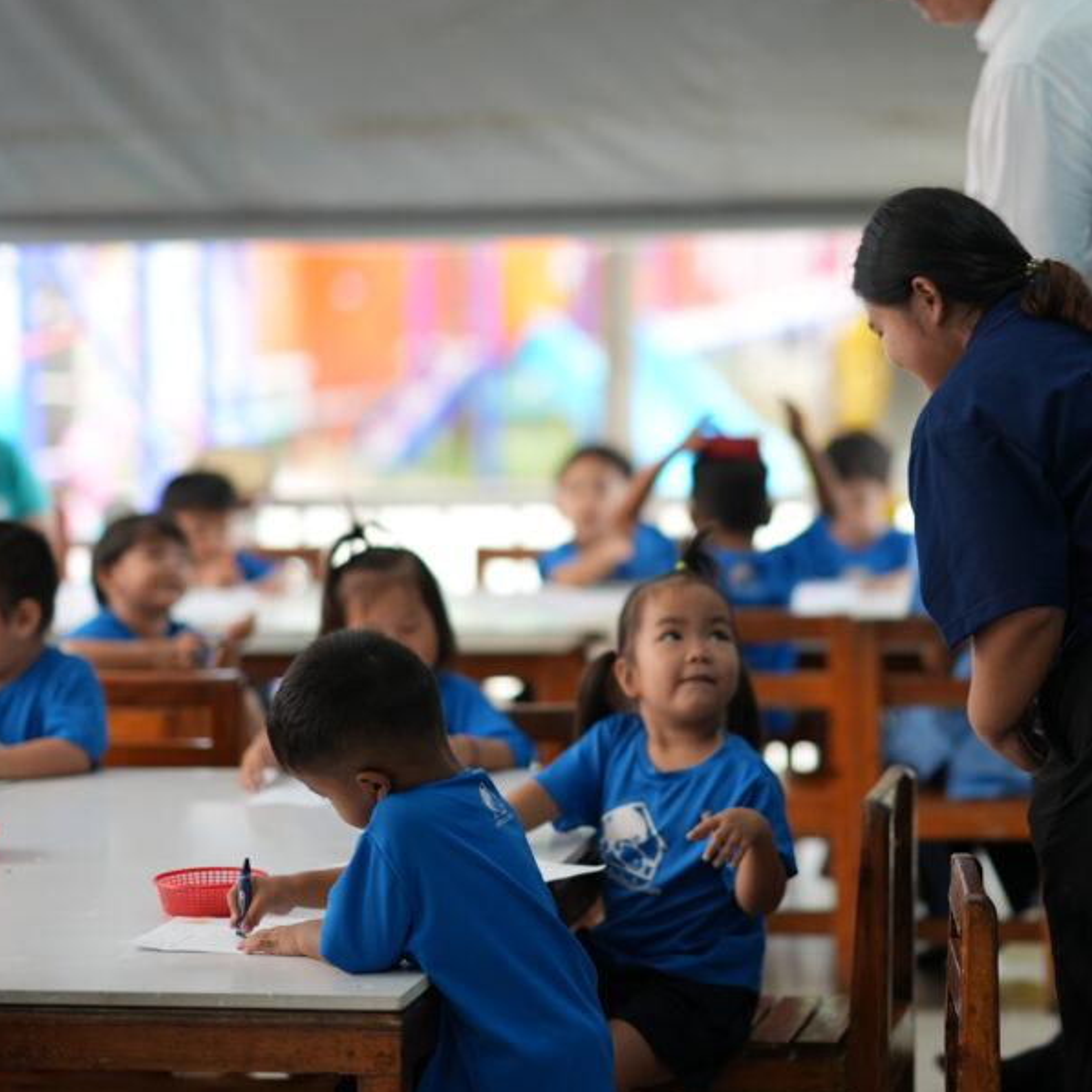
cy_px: 498
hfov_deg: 14.0
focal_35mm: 124
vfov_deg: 14.1
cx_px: 743
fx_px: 4426
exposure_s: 1/100
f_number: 1.4
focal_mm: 85
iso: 100
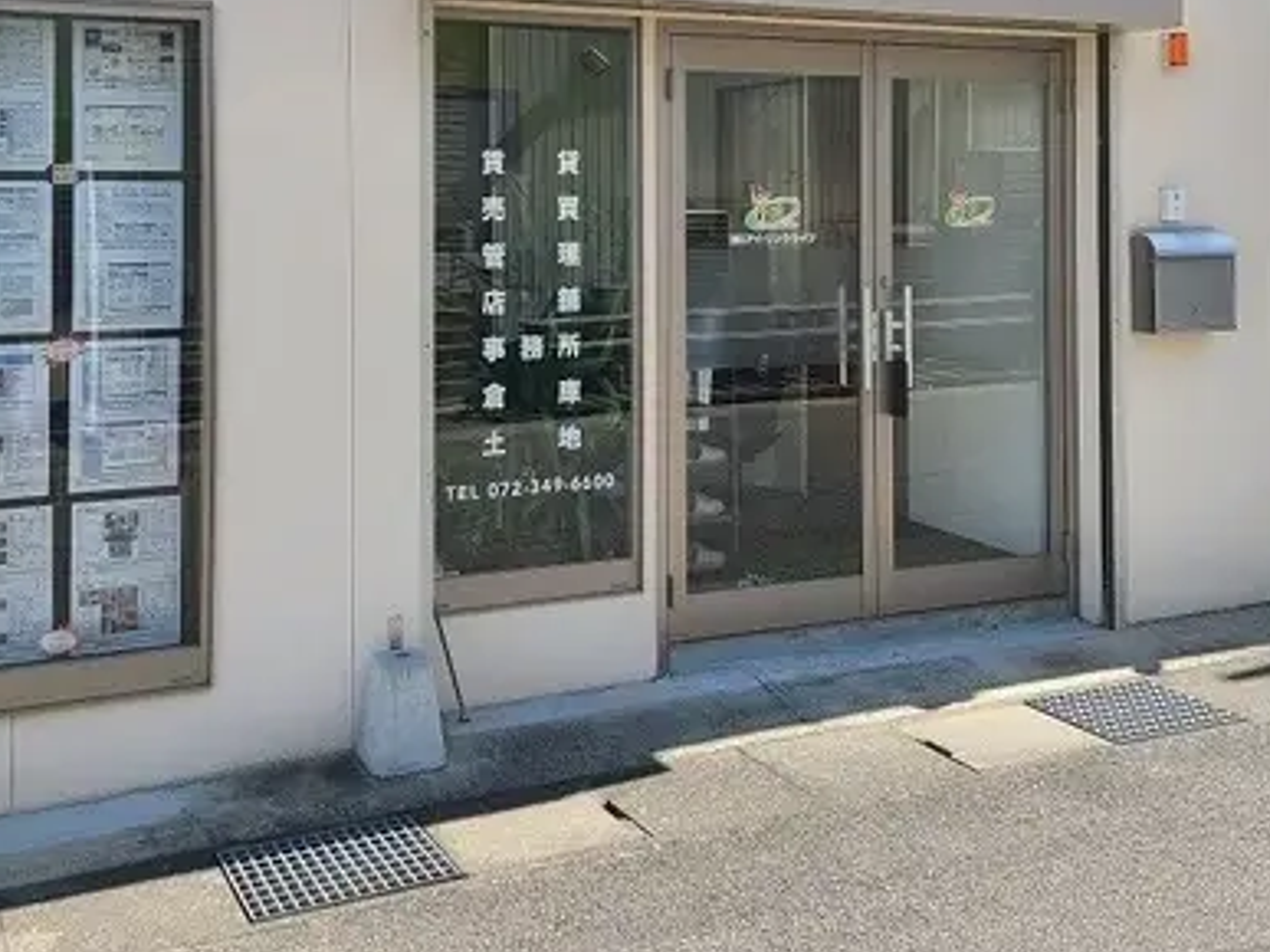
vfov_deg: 32.8
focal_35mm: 43
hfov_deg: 43.8
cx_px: 597
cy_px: 210
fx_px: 1577
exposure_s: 1/983
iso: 40
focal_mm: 5.4
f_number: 1.8
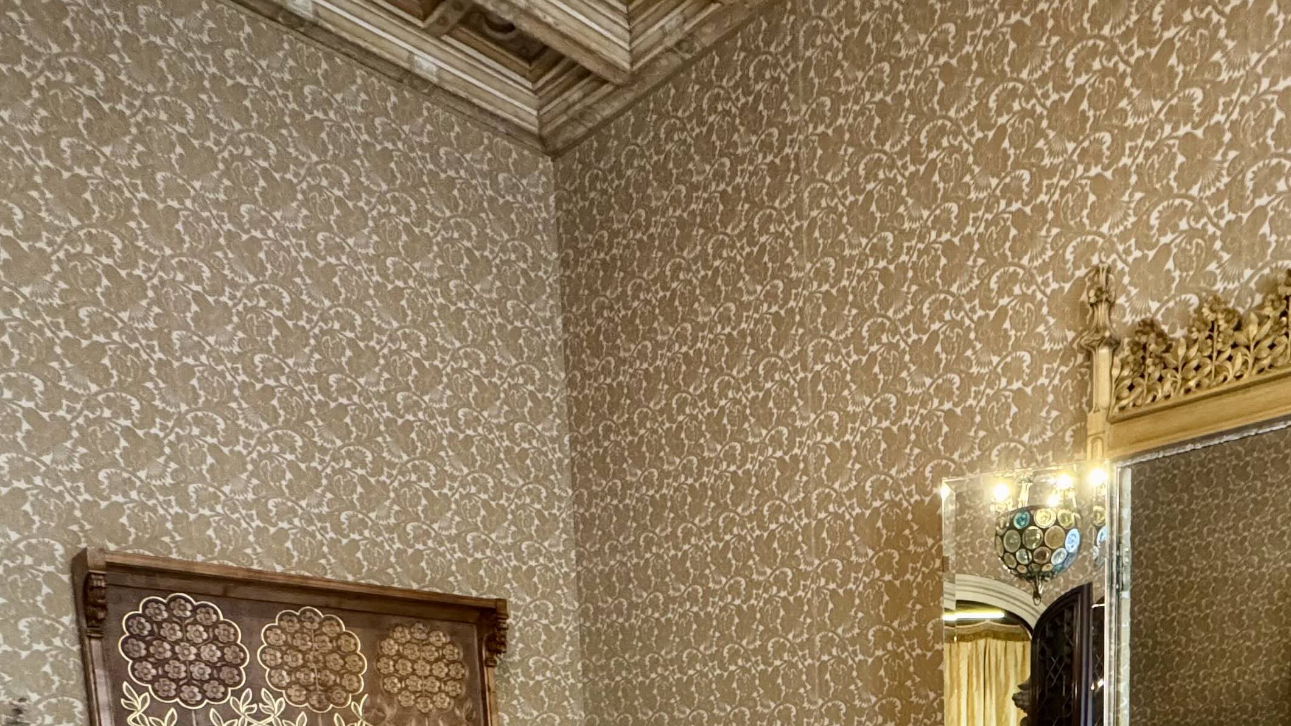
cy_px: 918
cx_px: 847
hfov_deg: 64.6
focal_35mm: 29
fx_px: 993
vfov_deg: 31.8
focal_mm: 2.22
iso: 640
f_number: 2.2
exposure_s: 1/50
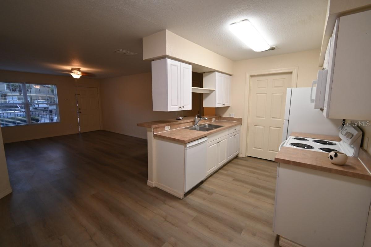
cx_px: 186
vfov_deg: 77.3
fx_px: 155
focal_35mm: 15
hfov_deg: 100.4
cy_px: 124
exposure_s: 1/15
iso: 180
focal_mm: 10
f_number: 4.5
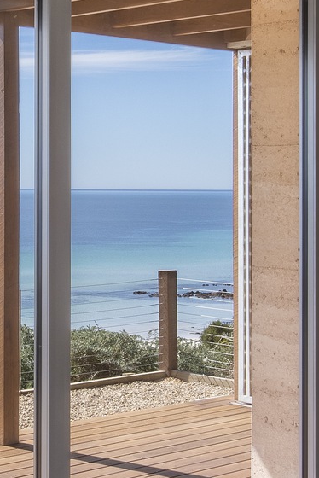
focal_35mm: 91
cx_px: 58
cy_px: 190
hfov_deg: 14.9
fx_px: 1208
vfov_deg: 22.3
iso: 64
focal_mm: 17
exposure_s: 1/200
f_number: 11
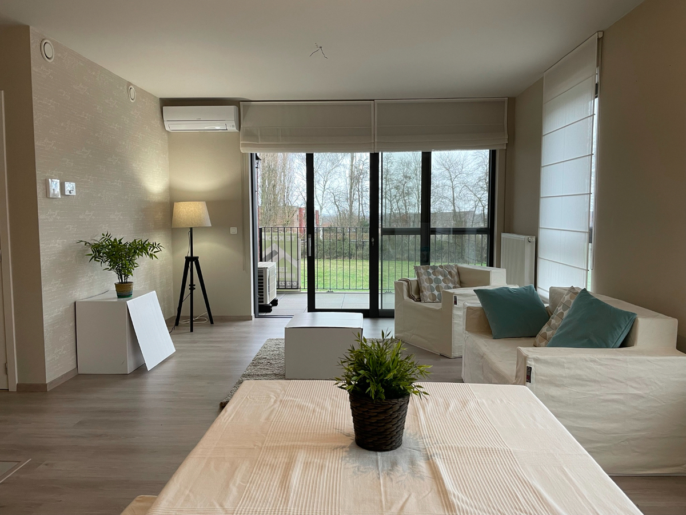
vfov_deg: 53.1
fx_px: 515
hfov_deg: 67.3
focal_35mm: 26
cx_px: 343
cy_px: 258
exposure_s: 1/50
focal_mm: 4.2
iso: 64
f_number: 1.6
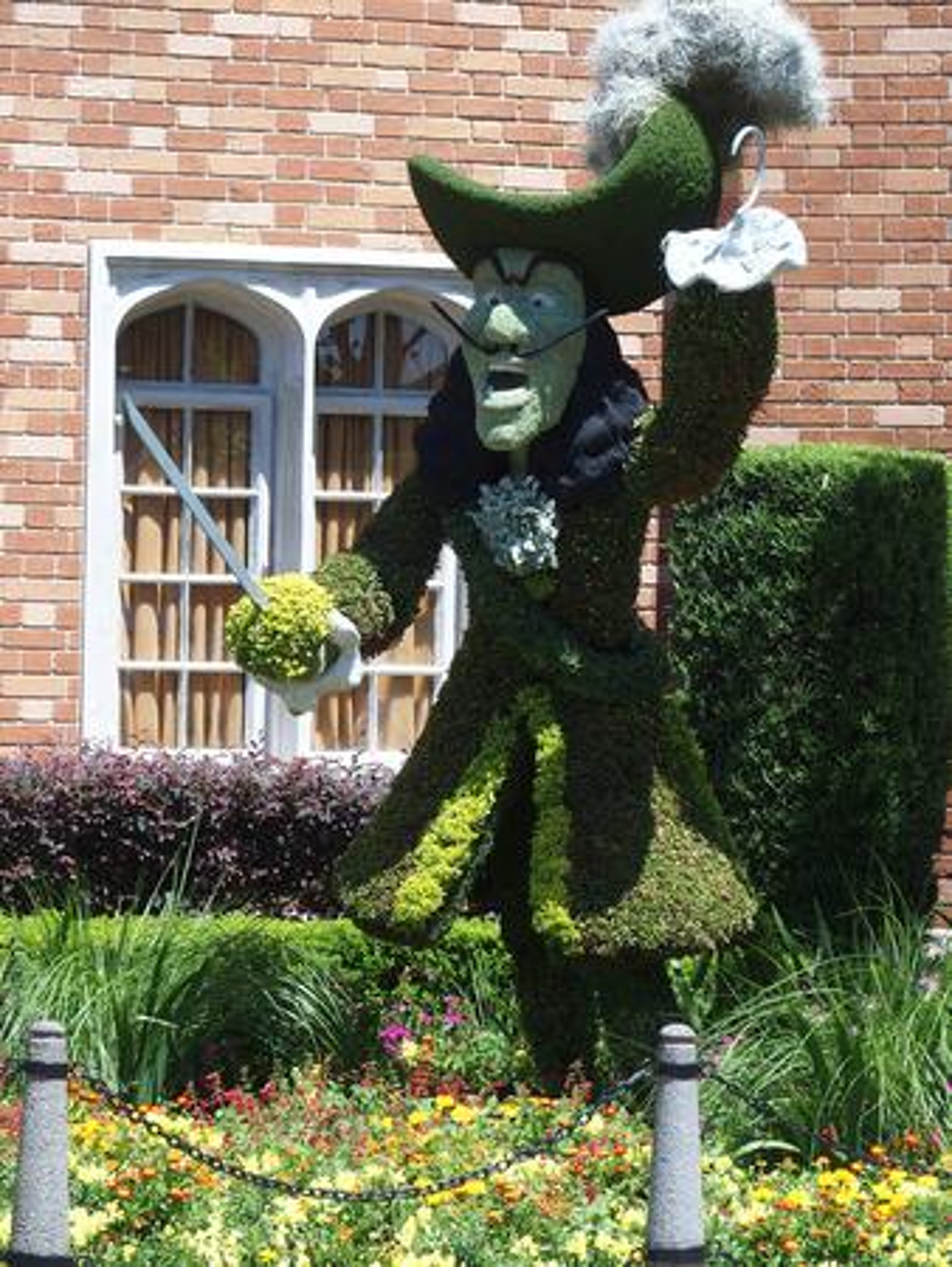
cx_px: 476
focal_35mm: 165
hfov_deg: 9.0
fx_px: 6045
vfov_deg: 12.0
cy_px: 634
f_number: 3.5
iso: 100
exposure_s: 1/640
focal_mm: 35
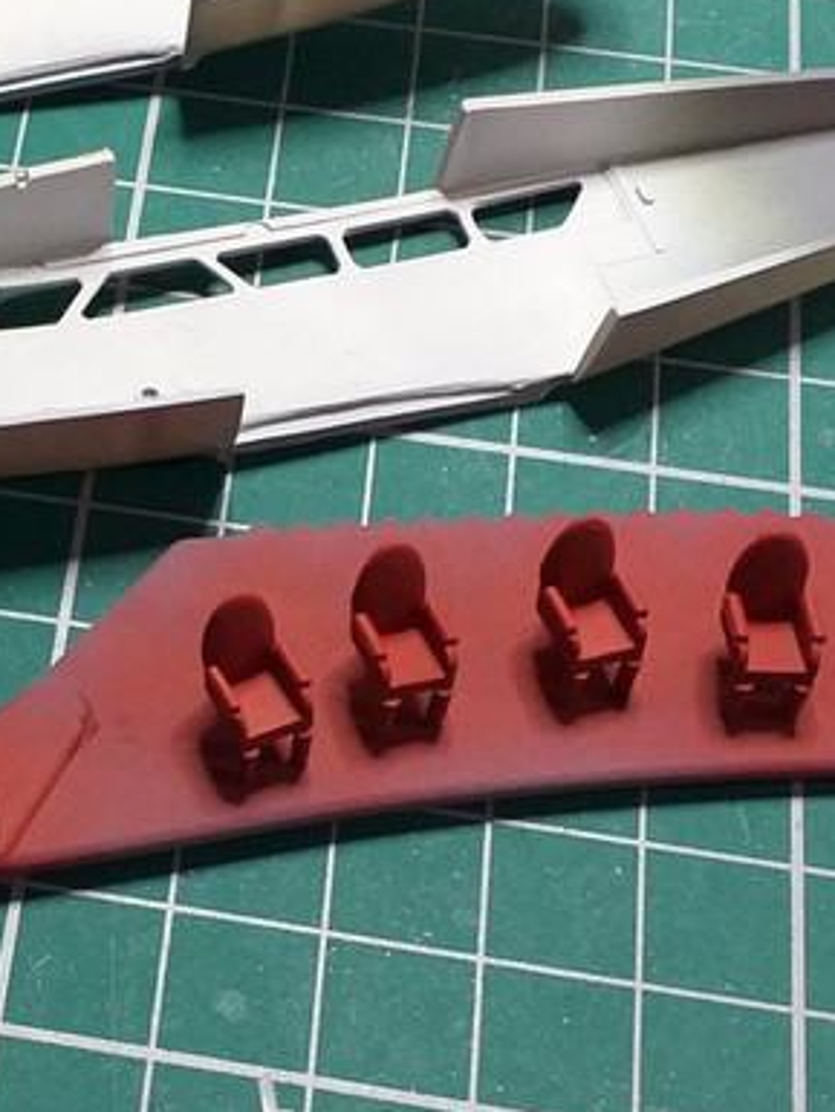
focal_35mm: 72
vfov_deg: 27.0
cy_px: 540
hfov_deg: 19.8
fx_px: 2314
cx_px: 1
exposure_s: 1/50
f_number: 1.9
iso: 160
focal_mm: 3.6
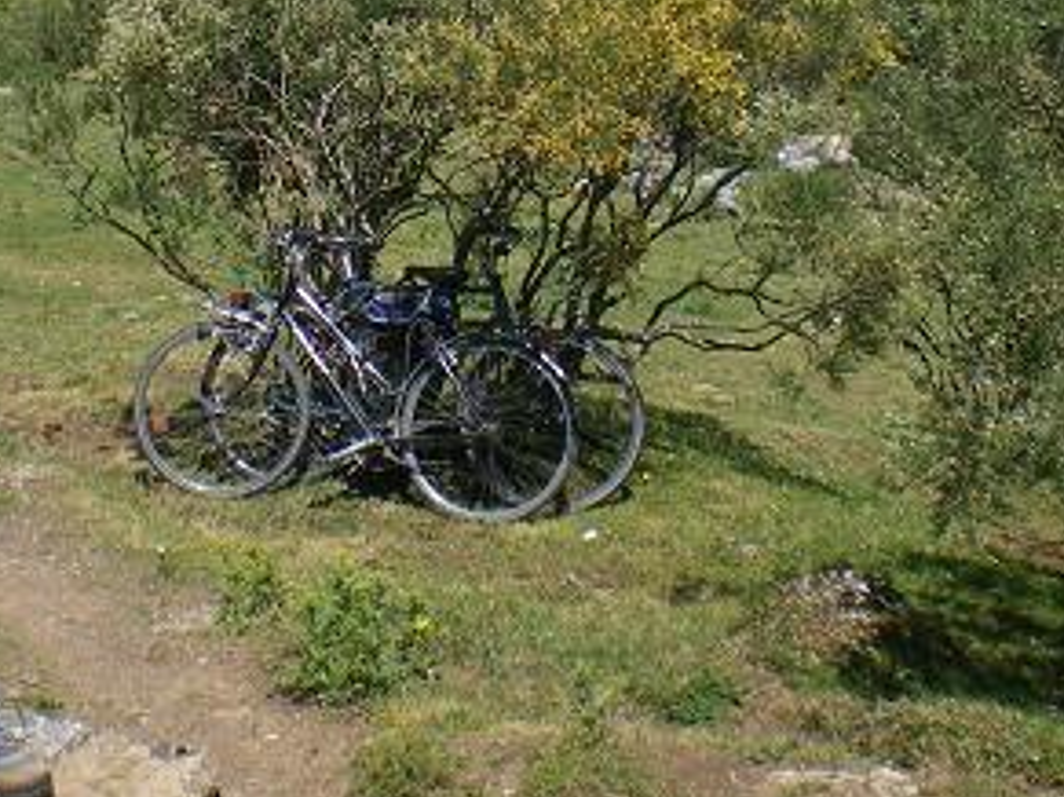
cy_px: 102
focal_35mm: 69
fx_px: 2120
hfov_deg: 28.1
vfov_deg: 20.9
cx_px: 413
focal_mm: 6.3
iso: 64
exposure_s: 1/320
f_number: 4.6
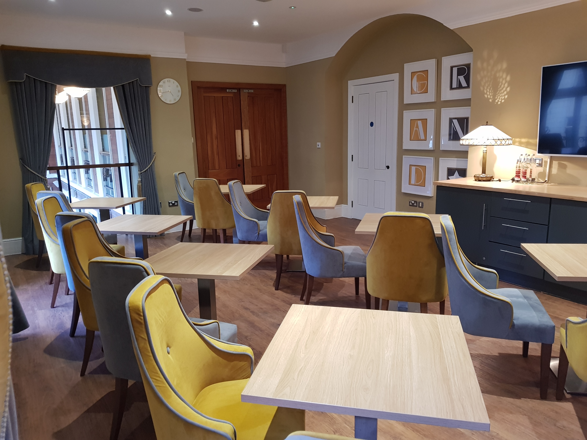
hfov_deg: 67.3
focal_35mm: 26
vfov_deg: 53.1
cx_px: 294
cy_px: 220
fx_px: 441
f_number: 1.7
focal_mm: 4.2
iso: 250
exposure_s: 1/25
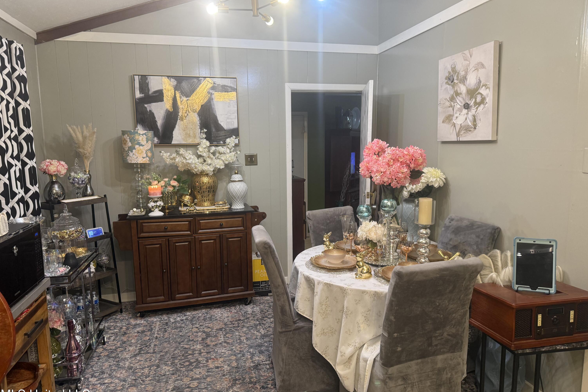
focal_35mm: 25
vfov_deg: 51.3
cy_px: 194
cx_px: 294
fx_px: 408
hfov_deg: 71.5
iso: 160
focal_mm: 6.76
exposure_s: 1/60
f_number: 1.78
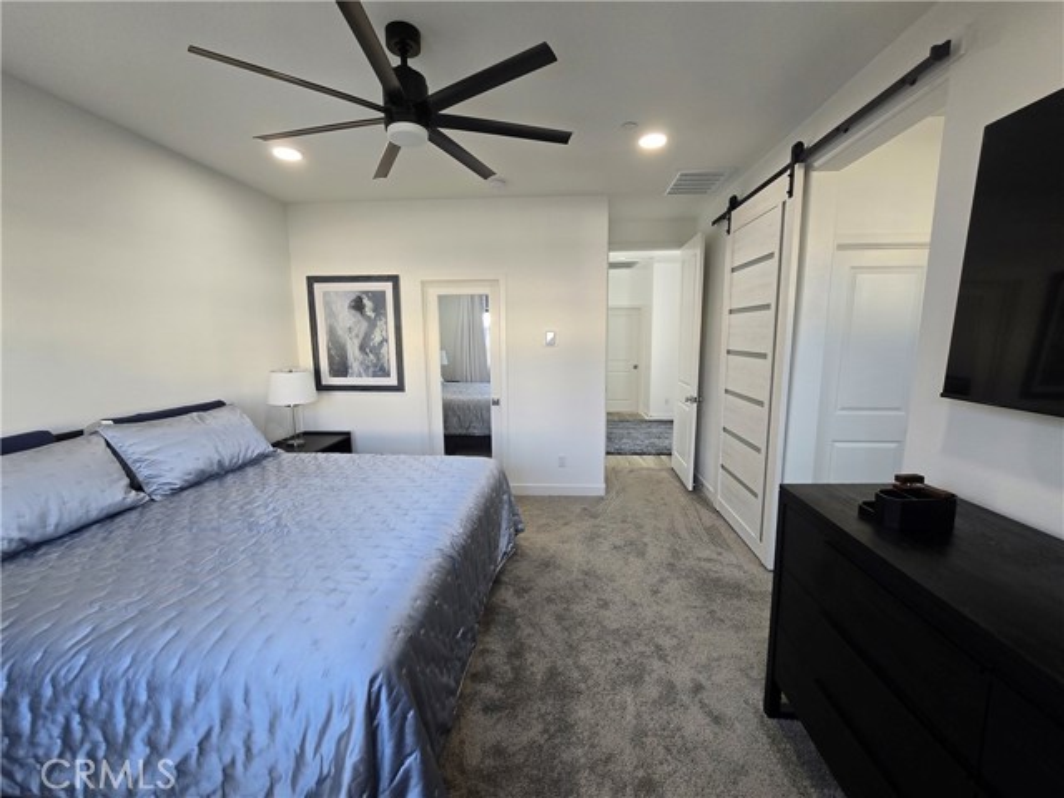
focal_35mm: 13
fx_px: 400
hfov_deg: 106.2
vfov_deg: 89.9
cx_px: 532
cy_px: 399
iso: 125
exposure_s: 1/60
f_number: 2.2
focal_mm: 2.2
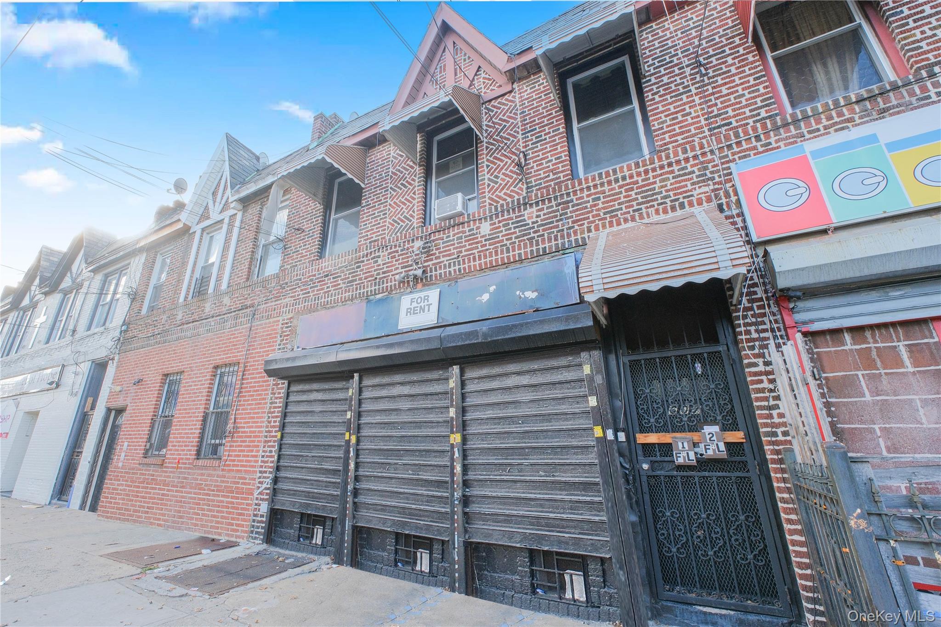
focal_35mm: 15
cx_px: 470
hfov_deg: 100.4
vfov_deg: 77.3
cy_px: 314
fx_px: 392
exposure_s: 1/60
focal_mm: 10
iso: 500
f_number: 10
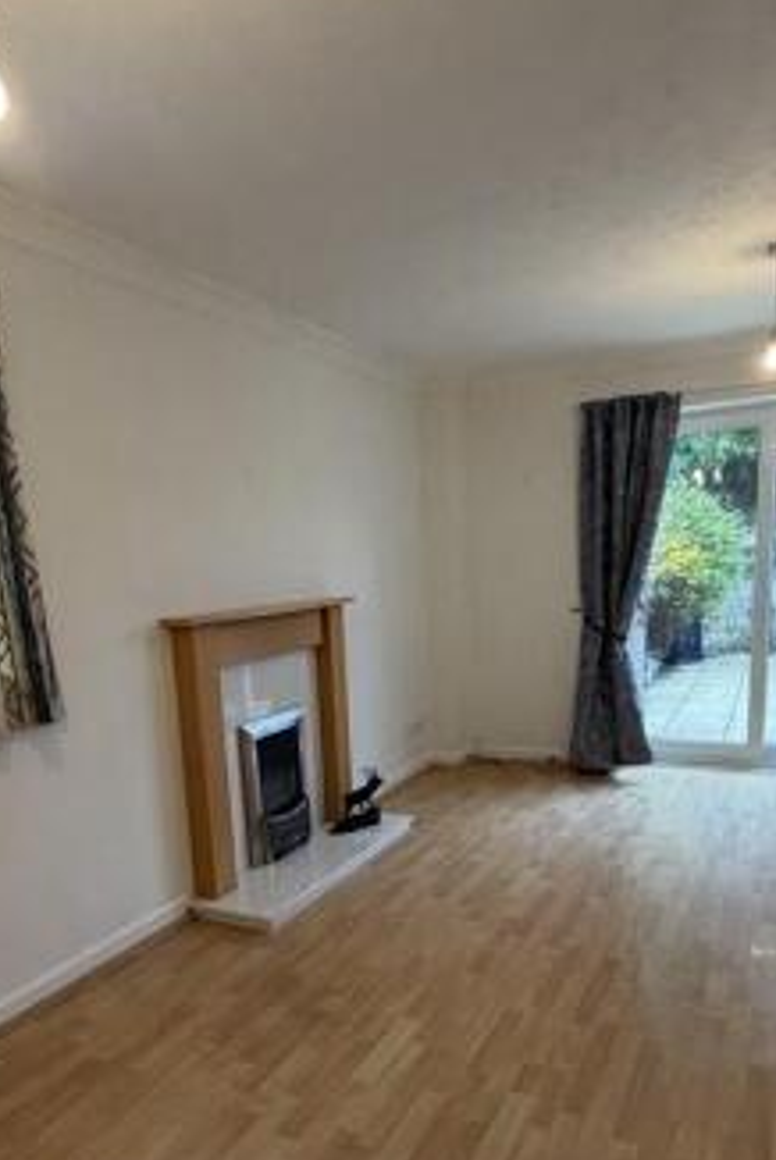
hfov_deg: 49.5
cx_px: 336
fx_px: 839
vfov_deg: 68.2
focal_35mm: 26
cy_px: 731
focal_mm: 2.22
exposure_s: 1/100
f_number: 2.2
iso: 320
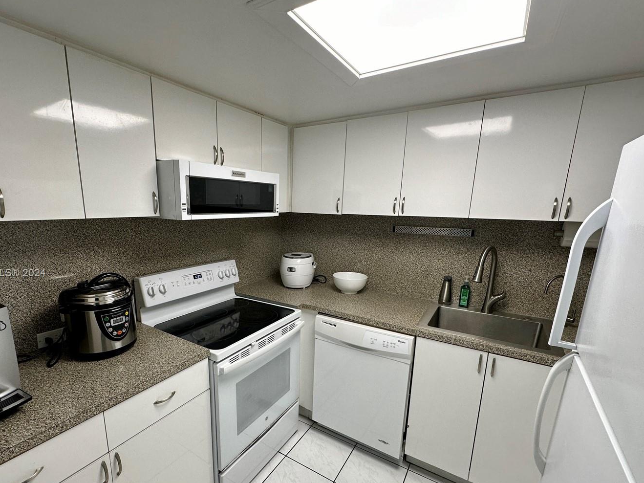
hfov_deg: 90.6
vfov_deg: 74.3
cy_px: 274
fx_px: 316
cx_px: 280
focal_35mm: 17
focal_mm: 2.22
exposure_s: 1/120
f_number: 2.2
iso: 125
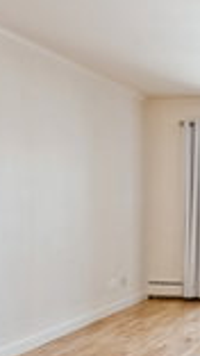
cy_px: 190
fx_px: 454
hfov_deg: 21.3
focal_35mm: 48
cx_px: 292
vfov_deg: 42.9
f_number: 11
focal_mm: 15
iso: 200
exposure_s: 1/3
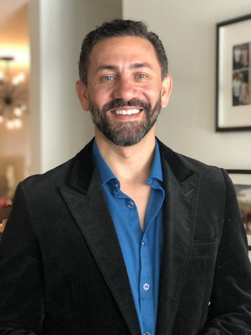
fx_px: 551
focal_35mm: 57
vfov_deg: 33.8
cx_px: 126
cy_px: 168
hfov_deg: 25.7
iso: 250
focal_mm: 6.6
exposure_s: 1/30
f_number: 2.8
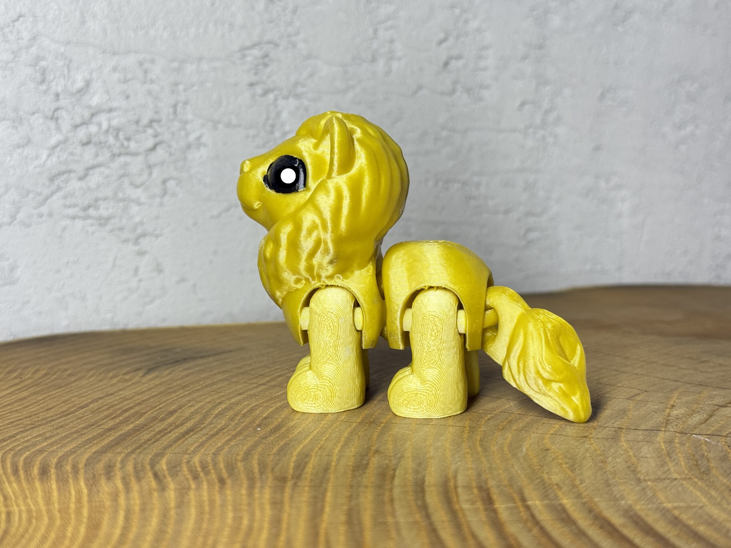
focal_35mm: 48
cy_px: 274
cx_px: 366
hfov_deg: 39.7
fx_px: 1014
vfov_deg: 30.3
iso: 80
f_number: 1.78
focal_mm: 6.76
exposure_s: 1/239
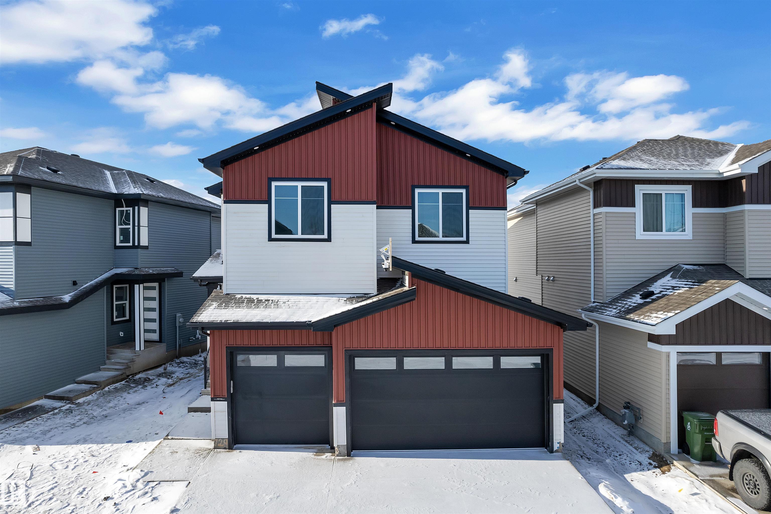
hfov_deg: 78.6
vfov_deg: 57.2
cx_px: 386
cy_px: 257
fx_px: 471
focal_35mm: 22
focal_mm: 8.38
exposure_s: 1/2500
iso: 100
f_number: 2.4
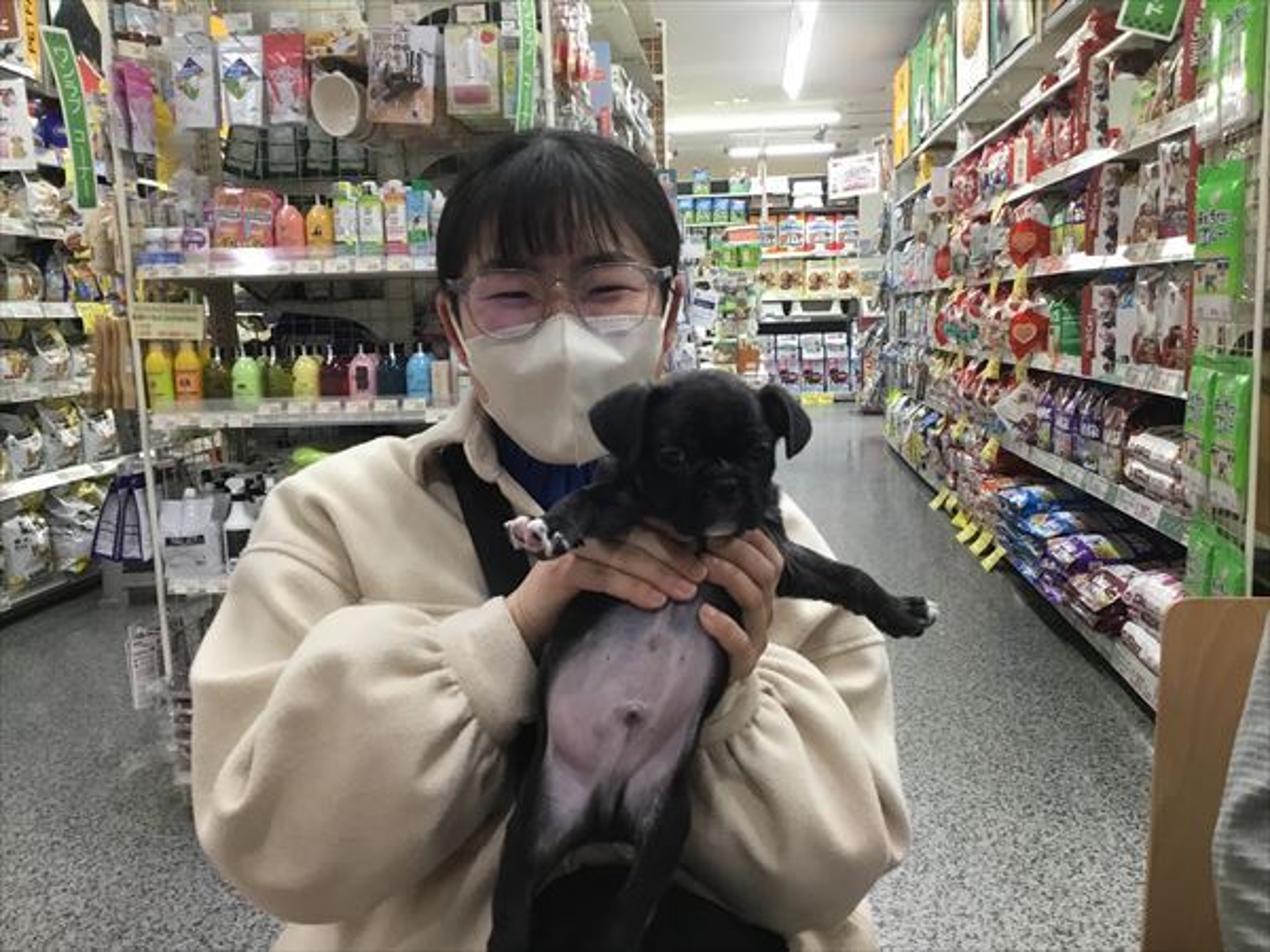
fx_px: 1137
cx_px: 635
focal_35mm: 31
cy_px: 476
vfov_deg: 45.4
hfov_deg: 58.4
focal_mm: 3.3
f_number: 2.4
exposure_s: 1/30
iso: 64
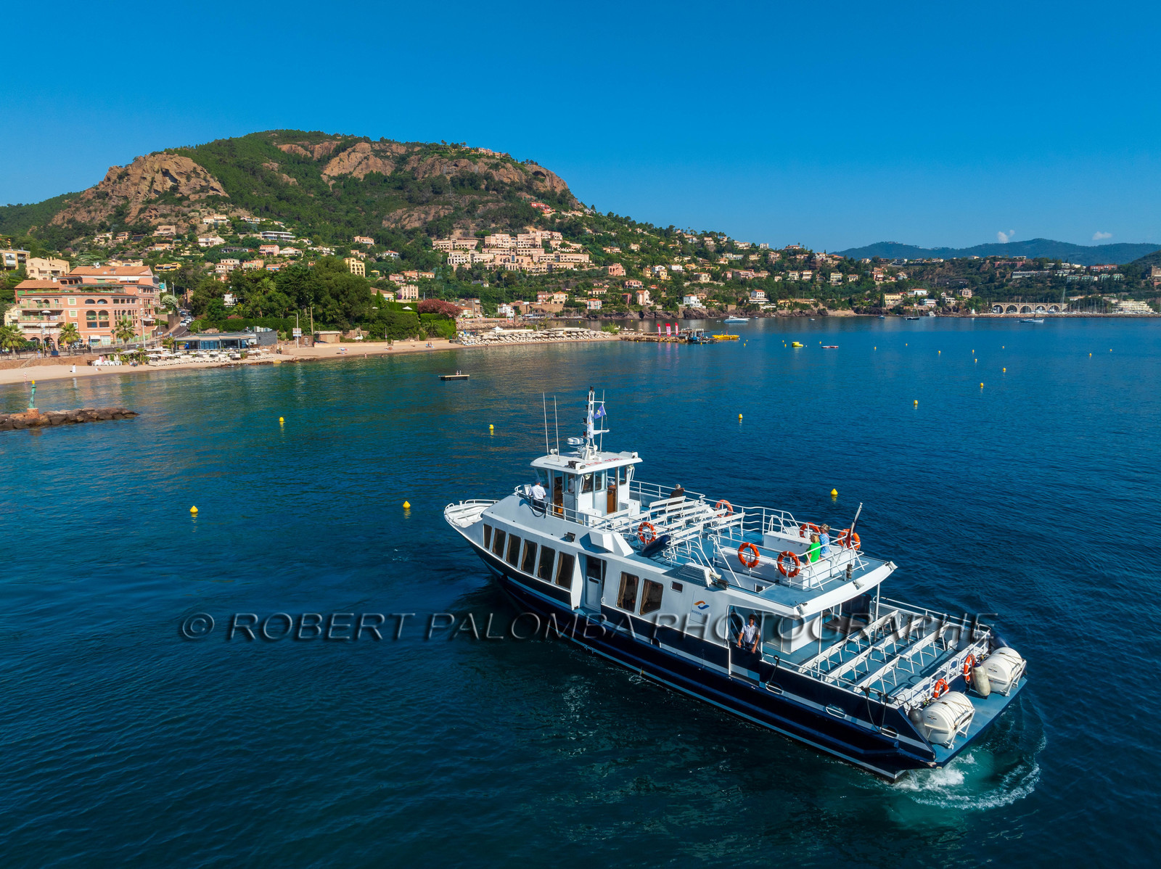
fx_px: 804
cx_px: 580
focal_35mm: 24
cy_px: 434
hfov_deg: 71.6
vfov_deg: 56.8
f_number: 11
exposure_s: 1/200
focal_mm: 12.3
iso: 100
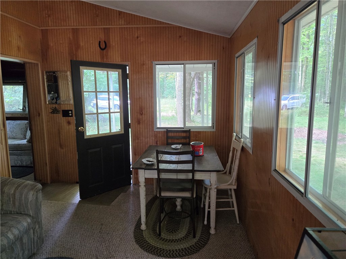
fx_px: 230
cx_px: 173
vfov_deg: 58.9
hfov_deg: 73.9
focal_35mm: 23
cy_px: 130
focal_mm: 5.4
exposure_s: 1/120
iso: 640
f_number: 1.8
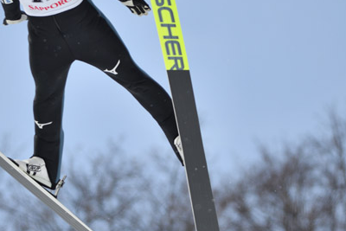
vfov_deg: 1.7
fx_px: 7778
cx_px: 61
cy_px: 80
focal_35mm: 809
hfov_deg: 2.5
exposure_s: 1/2500
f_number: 4
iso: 200
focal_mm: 300
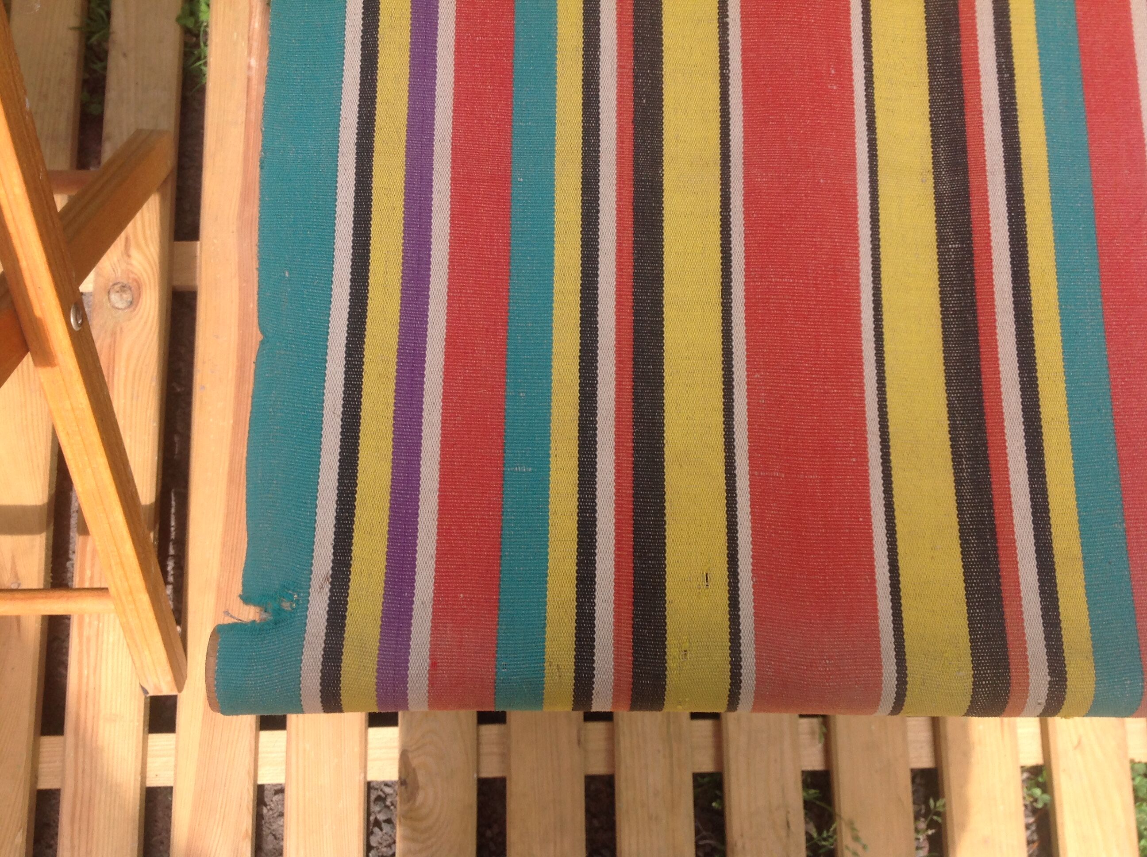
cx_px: 574
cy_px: 428
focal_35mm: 35
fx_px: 1158
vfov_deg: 40.6
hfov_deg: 52.7
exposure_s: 1/864
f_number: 2.4
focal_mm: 4.28
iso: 50
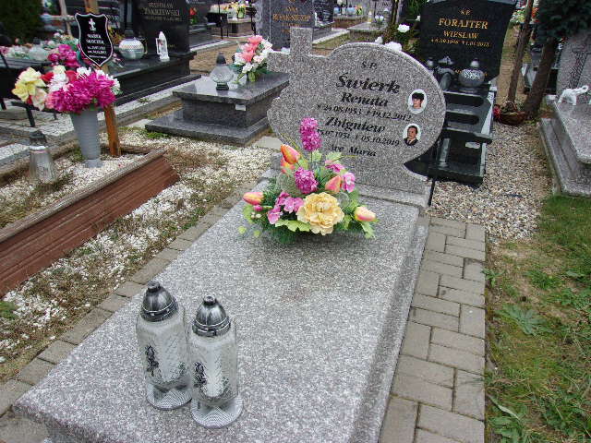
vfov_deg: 51.4
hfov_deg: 65.3
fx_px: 461
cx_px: 296
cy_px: 222
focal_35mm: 27
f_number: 3
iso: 80
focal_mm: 4.9
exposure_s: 1/300
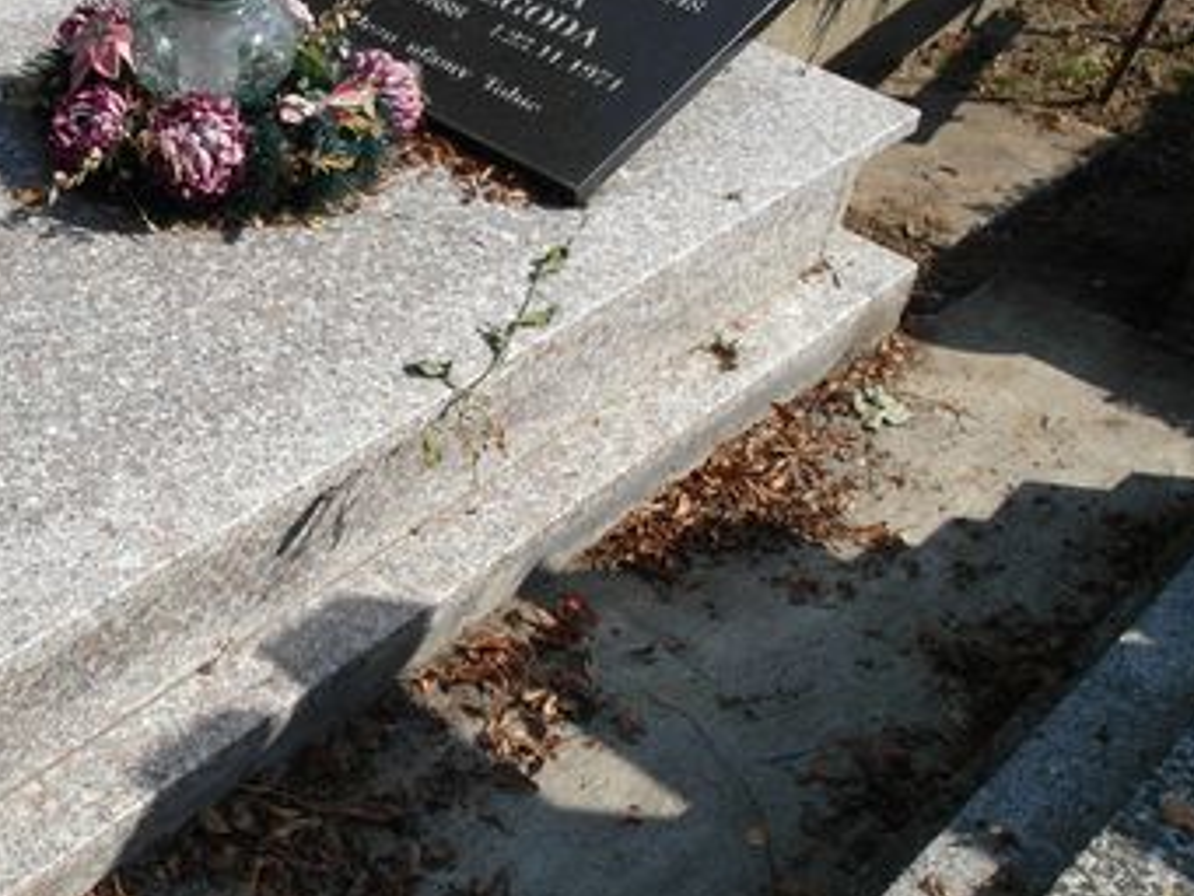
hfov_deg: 40.1
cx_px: 210
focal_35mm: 45
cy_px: 413
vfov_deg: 32.2
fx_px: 1553
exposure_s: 1/500
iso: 80
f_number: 4.4
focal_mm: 5.2
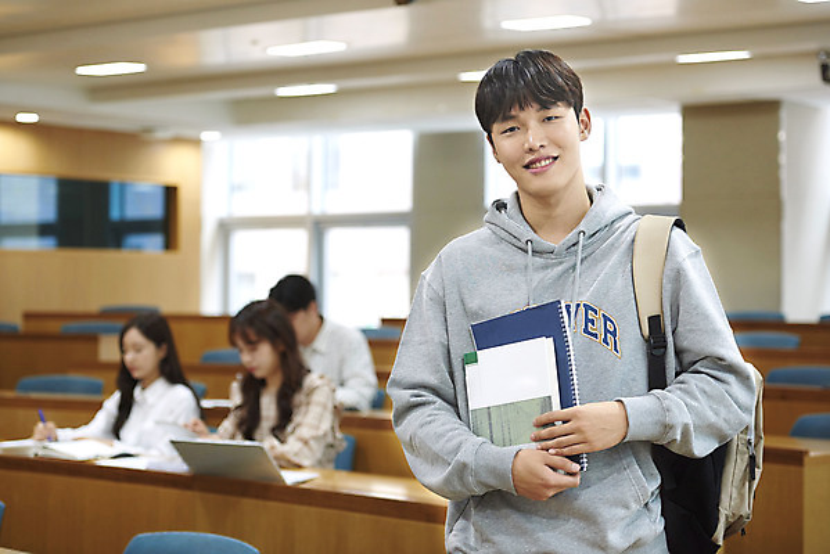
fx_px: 1615
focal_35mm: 70
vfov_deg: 19.5
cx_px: 415
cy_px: 277
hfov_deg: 28.8
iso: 1000
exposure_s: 1/400
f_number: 2.8
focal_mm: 70
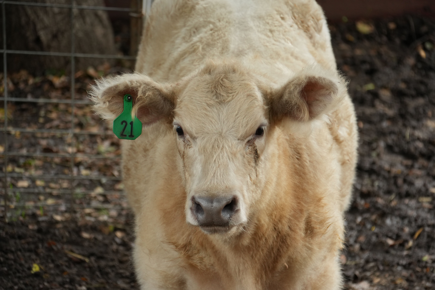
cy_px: 145
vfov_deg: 6.6
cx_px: 218
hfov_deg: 9.9
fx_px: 2501
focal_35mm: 207
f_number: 7.1
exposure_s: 1/100
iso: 1250
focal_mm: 207
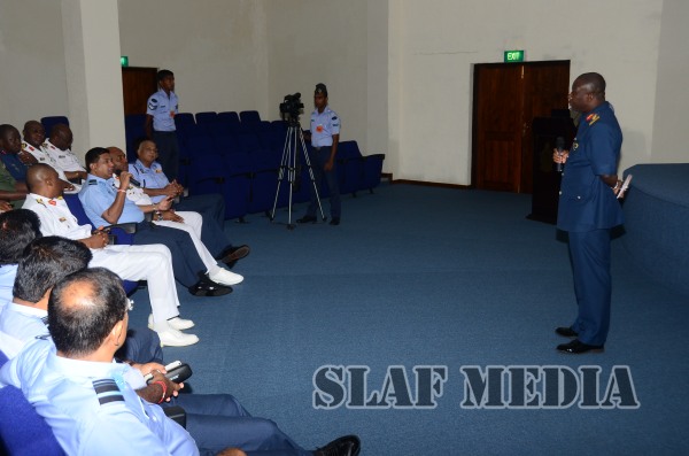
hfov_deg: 45.1
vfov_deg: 30.7
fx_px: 831
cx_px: 344
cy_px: 228
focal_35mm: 44
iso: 400
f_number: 5
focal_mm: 29
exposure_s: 1/100
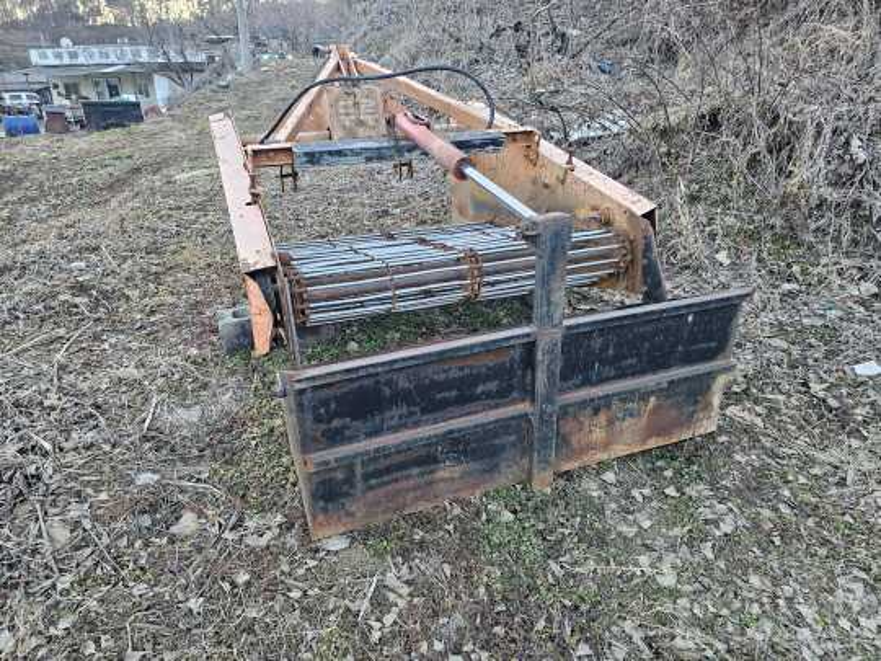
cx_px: 440
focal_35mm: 23
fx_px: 585
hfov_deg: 73.9
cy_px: 330
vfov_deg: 58.9
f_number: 1.7
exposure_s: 1/120
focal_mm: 6.3
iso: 800
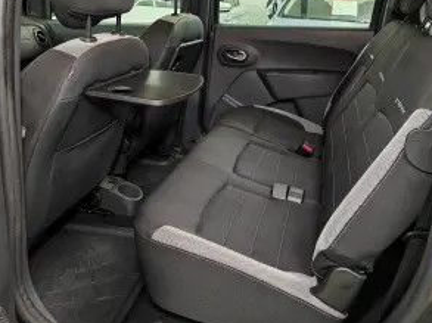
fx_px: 399
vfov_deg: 43.9
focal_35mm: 32
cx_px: 239
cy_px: 130
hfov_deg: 56.8
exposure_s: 1/130
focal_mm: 5.4
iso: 1000
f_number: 1.6
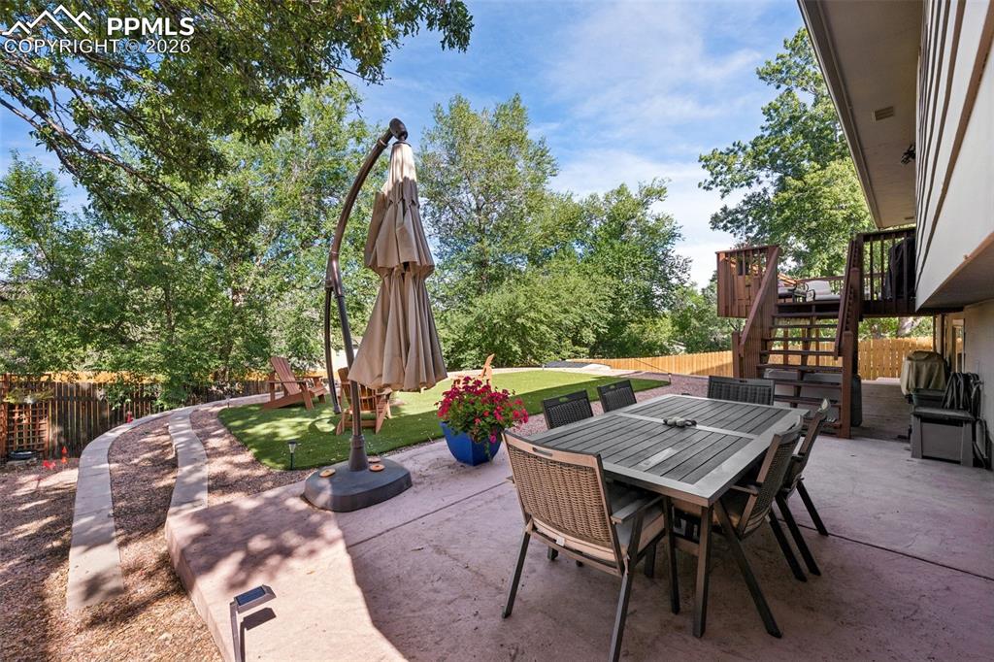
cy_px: 331
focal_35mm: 15
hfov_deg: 100.4
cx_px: 497
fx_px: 414
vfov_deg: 77.3
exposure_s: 1/25
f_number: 11
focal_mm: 15
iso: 100
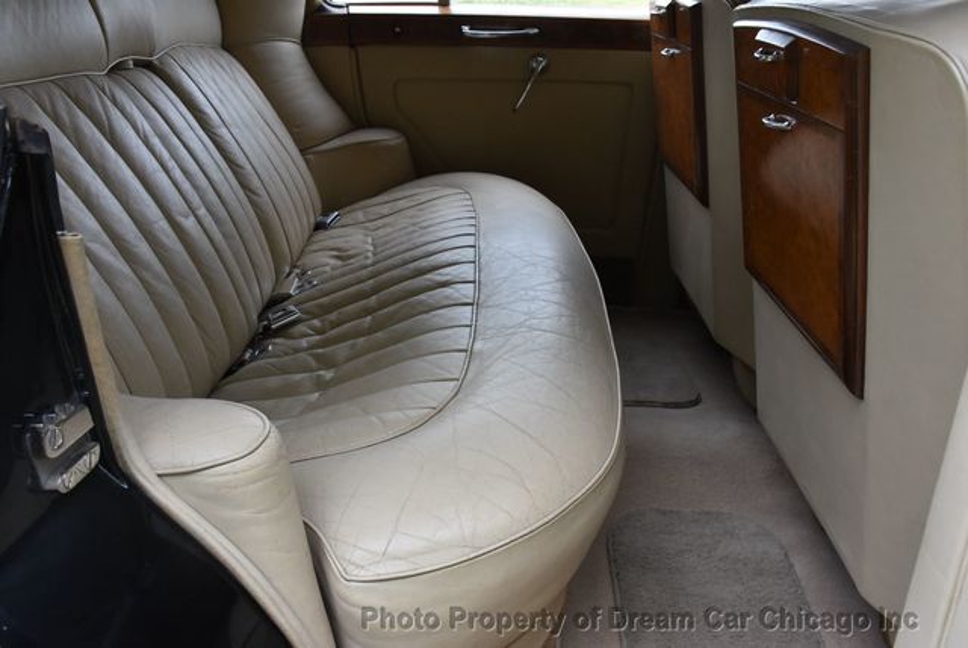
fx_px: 807
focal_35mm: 30
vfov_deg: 43.7
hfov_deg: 61.9
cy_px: 324
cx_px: 484
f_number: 8
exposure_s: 1/250
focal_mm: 20
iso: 800
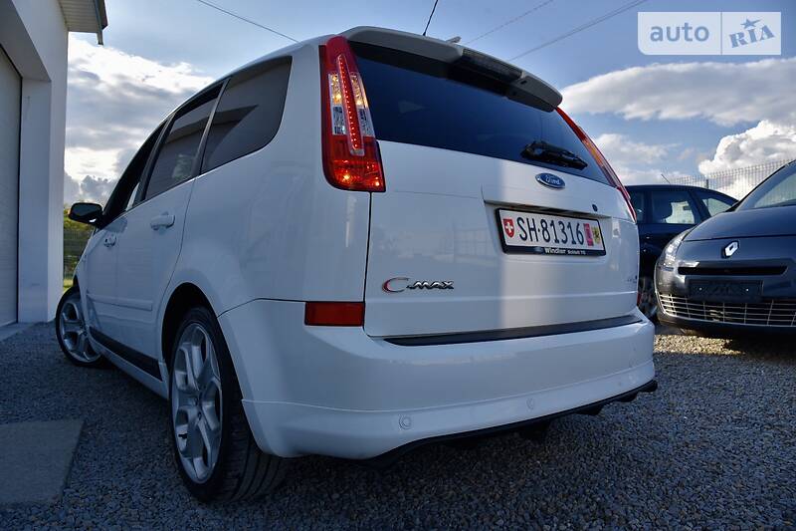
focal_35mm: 24
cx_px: 398
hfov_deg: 73.8
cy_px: 266
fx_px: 531
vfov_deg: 53.1
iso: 200
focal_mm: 24
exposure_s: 1/250
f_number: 8
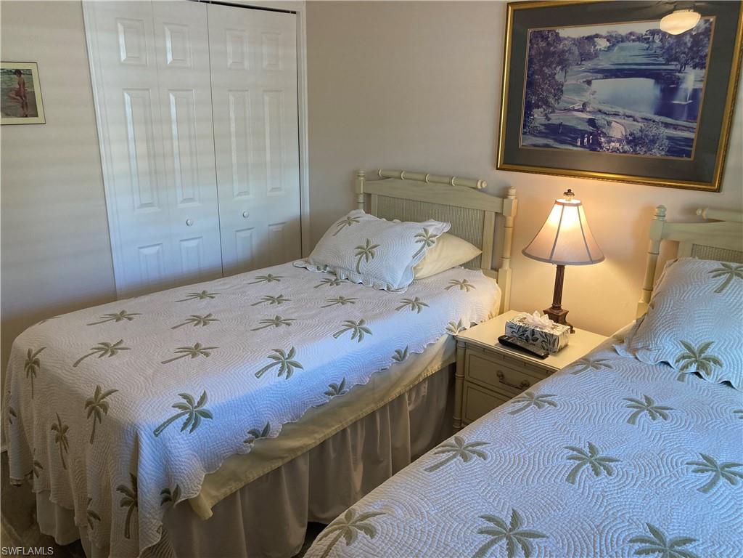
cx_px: 372
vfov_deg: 49.7
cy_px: 279
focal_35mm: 28
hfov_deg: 63.4
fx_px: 601
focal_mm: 3.99
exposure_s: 1/60
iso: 80
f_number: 1.8
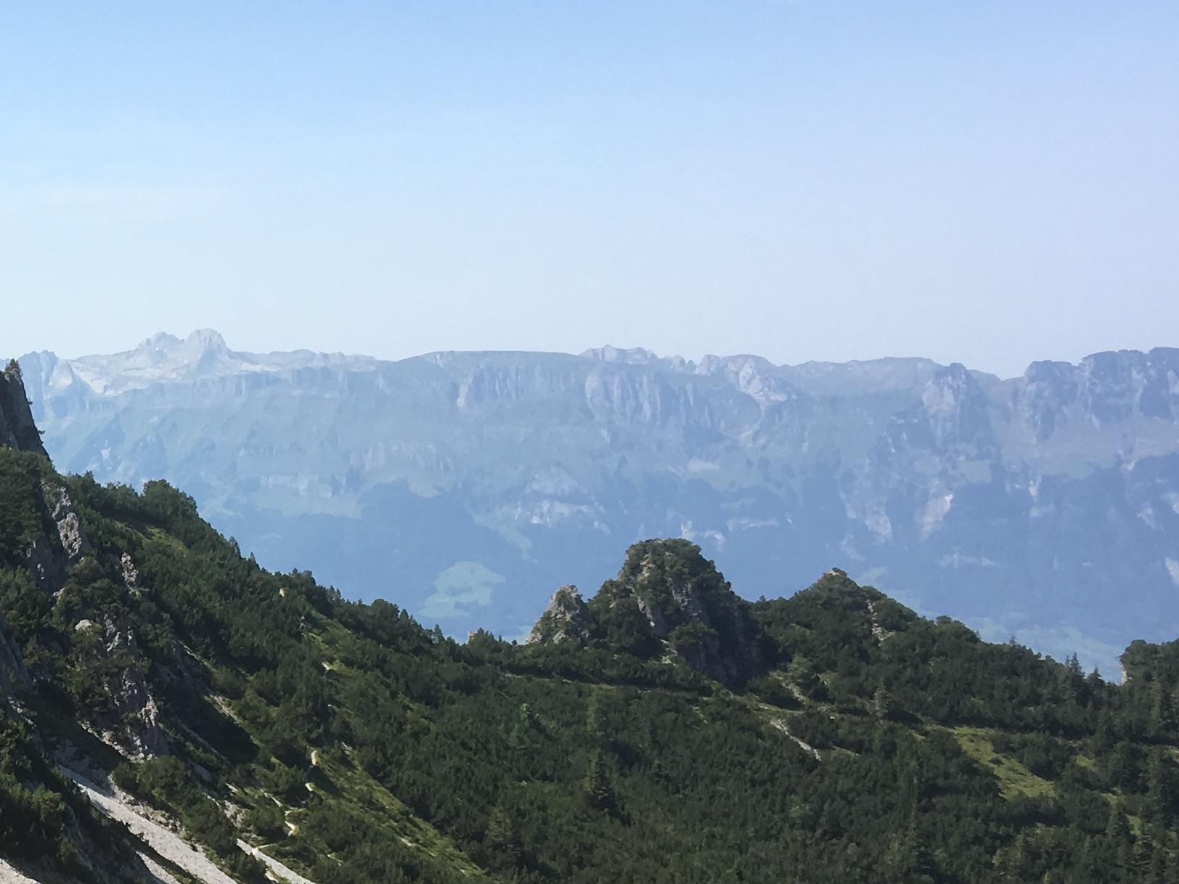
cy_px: 441
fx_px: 2452
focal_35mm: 72
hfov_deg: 25.1
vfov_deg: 20.4
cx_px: -123
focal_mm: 4.15
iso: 25
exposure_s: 1/1083
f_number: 2.2
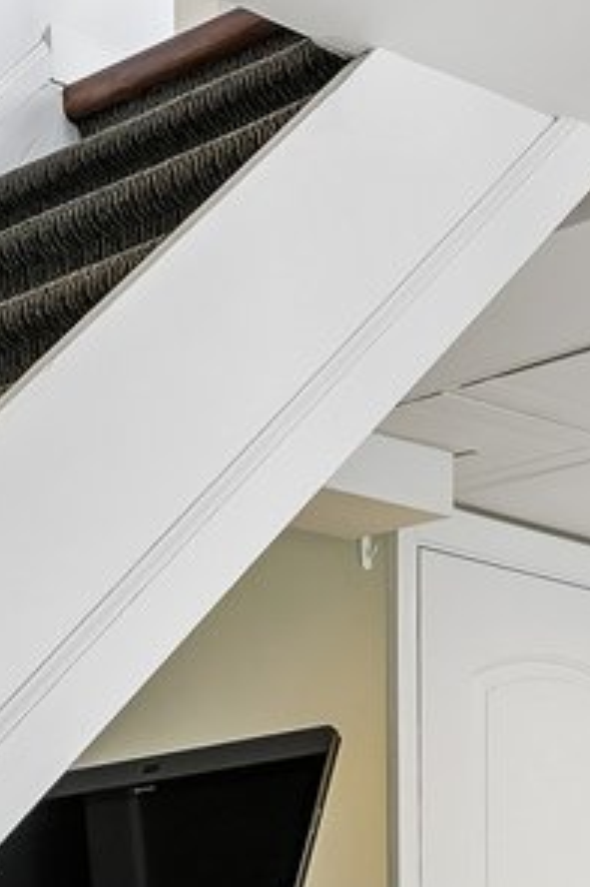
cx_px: -162
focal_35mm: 97
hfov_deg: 13.6
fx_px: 2387
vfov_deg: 18.8
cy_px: 1293
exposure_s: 1/8
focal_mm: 14
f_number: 8
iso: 160
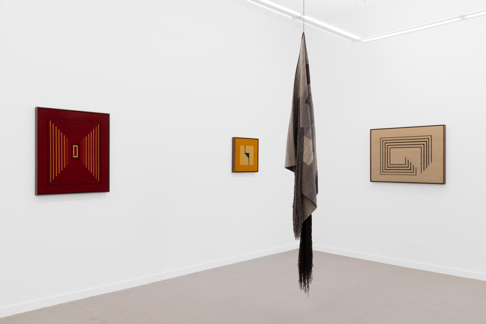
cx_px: 243
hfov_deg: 60.3
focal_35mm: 31
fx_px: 419
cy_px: 162
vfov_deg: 42.3
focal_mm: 31
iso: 125
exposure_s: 1/4
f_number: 11
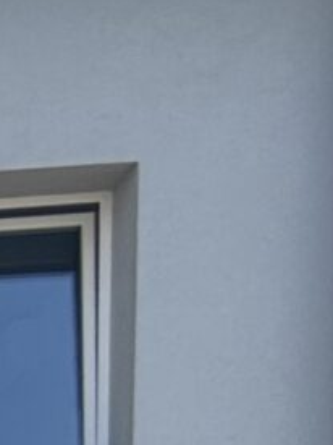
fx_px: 3106
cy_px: 1236
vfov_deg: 7.4
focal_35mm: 242
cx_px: -1450
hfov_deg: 4.8
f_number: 1.5
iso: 50
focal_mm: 5.7
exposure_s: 1/1972
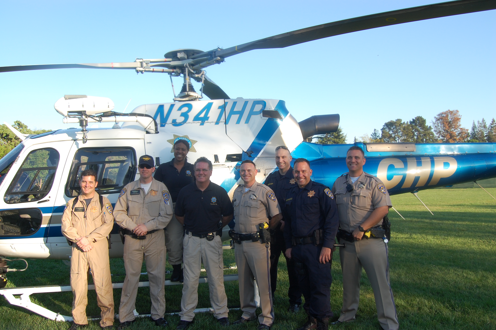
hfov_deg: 62.0
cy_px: 165
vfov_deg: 43.5
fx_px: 413
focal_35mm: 30
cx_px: 248
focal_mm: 20
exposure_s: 1/200
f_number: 7.1
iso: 200
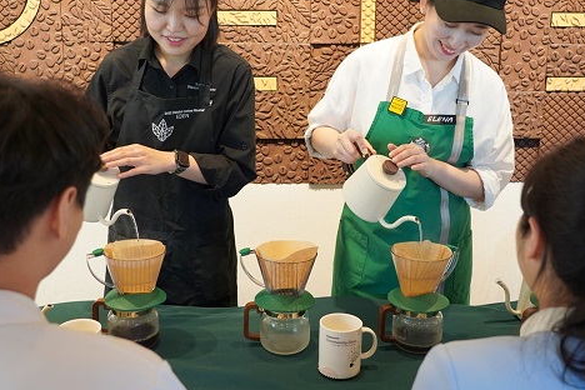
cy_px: 168
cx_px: 296
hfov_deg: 47.4
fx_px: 666
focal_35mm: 41
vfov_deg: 32.6
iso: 2500
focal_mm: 30
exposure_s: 1/160
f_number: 4
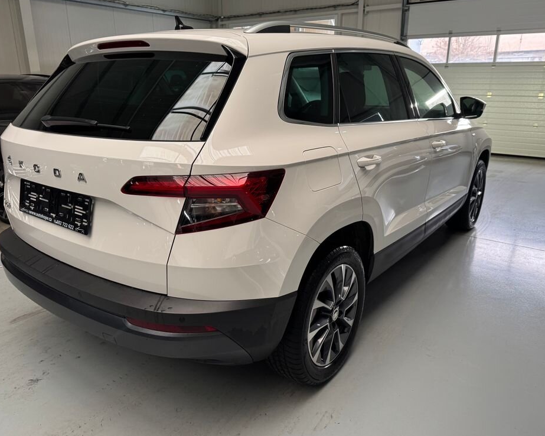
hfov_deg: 66.0
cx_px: 278
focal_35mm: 26
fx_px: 419
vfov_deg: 54.9
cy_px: 213
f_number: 1.78
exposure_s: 1/75
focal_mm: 6.76
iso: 200
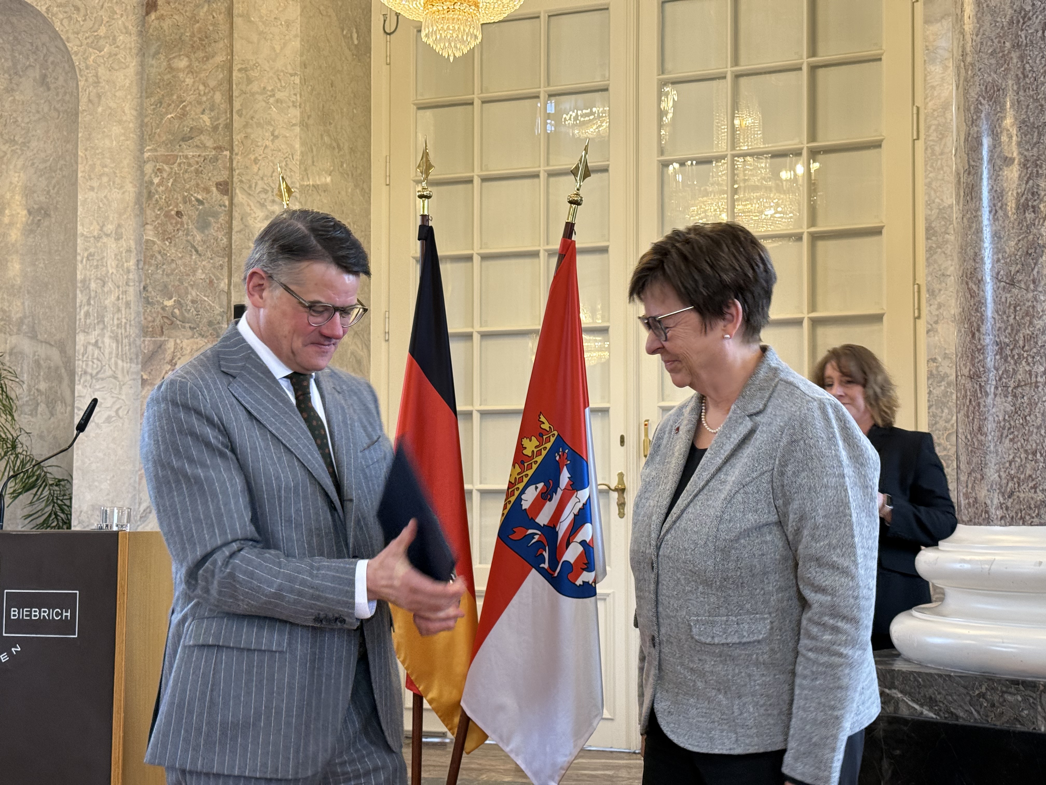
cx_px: 523
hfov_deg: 39.7
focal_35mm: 48
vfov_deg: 30.3
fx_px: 1450
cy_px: 392
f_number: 1.78
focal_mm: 6.76
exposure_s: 1/50
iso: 160
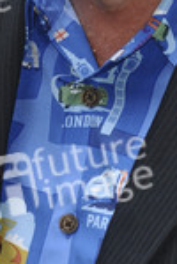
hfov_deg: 1.7
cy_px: -87
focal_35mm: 805
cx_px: 114
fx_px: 5909
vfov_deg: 2.6
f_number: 6.3
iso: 200
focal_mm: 200
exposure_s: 1/250
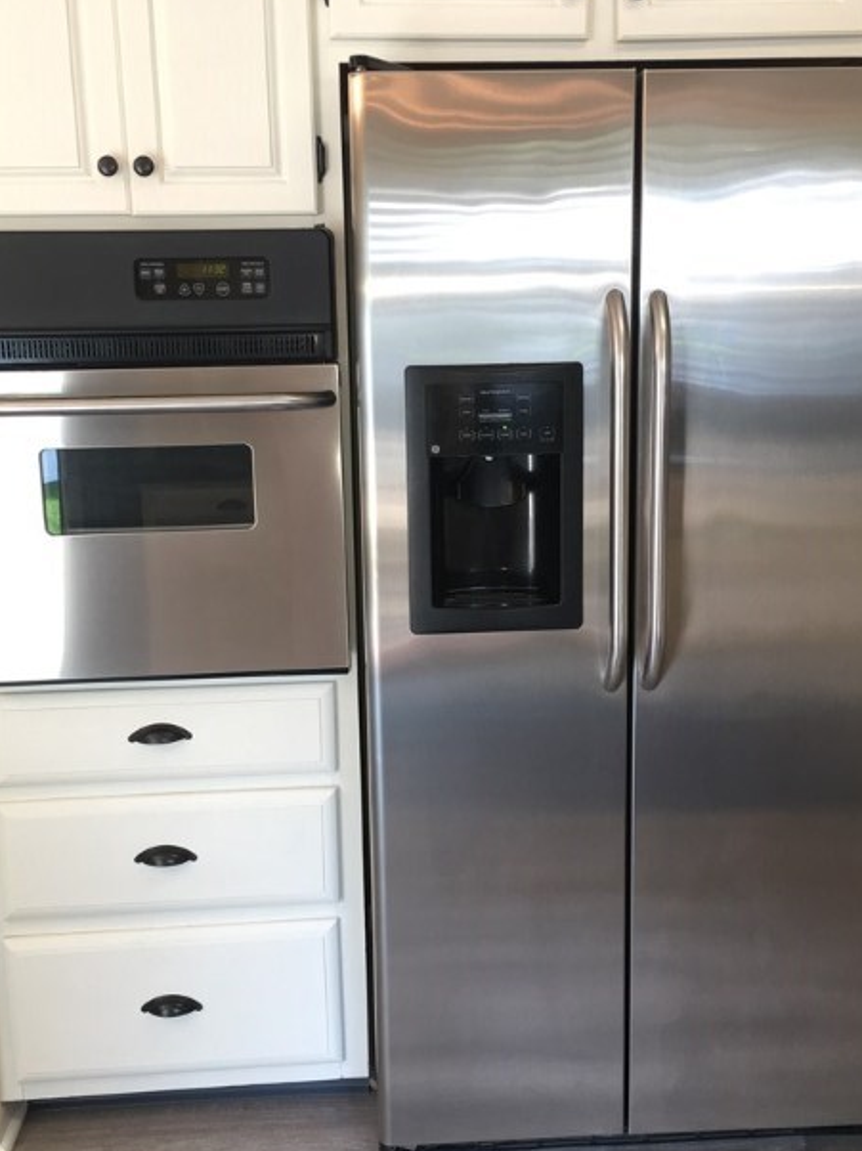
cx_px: 440
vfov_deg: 50.1
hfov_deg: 38.6
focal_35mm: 37
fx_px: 1229
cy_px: 530
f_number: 2.2
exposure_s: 1/24
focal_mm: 4.15
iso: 40
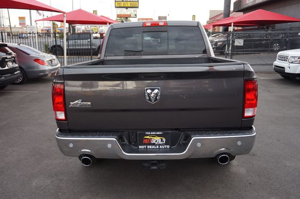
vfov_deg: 41.7
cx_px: 150
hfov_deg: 59.5
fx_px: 262
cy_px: 100
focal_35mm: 32
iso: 125
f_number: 4
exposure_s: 1/60
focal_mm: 21
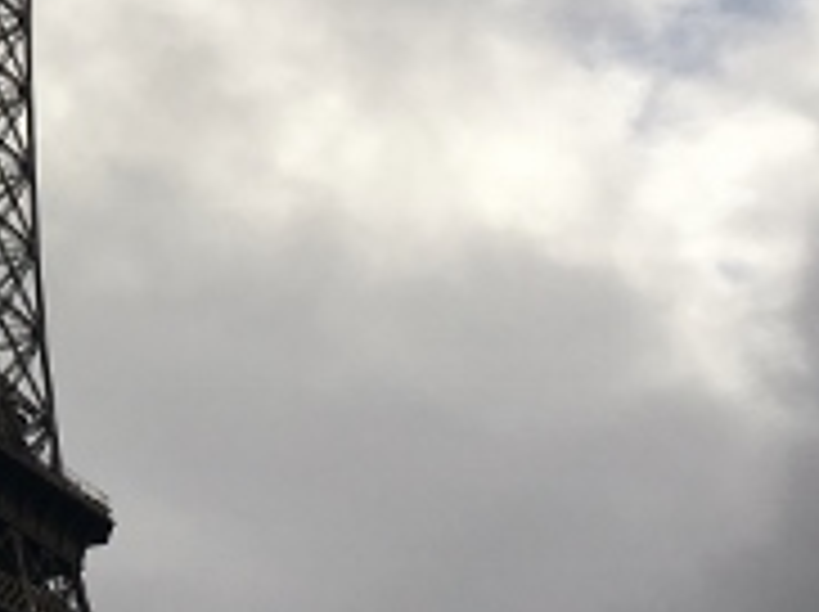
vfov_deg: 14.4
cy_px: 189
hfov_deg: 18.2
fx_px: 2410
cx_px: -184
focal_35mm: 102
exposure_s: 1/2331
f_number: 2.2
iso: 25
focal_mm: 4.15
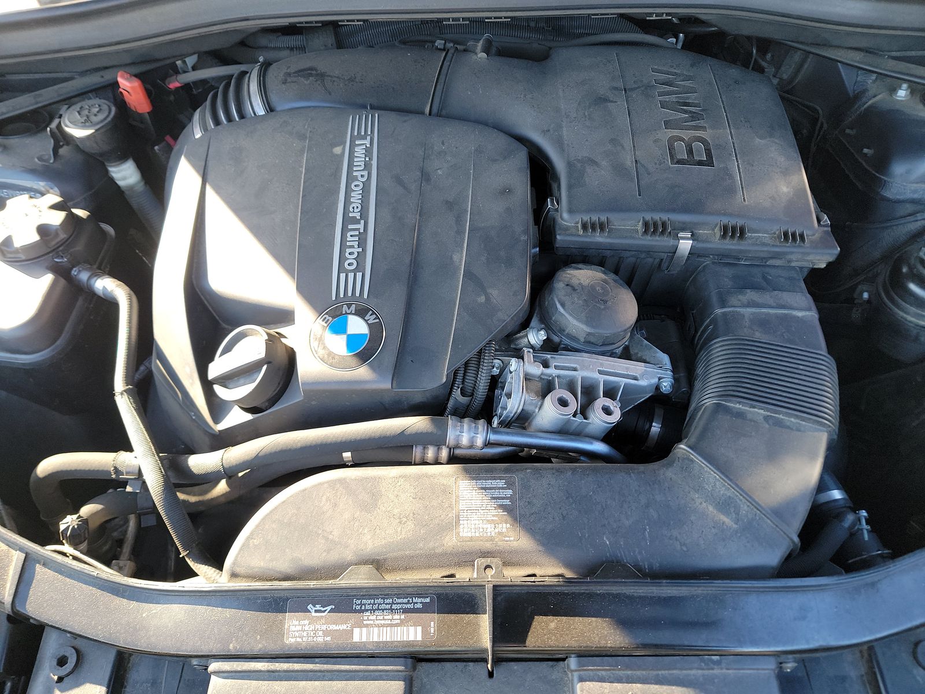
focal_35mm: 24
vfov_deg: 56.8
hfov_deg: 71.6
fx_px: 641
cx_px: 462
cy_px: 347
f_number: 1.8
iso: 92
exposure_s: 1/59
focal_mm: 6.7
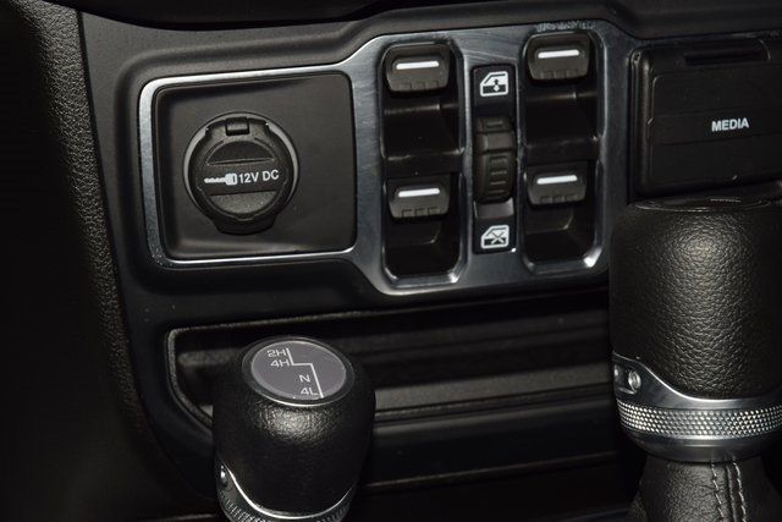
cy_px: 261
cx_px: 391
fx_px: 2281
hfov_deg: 19.5
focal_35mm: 105
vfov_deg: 13.0
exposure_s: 1/125
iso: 100
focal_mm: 70
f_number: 8
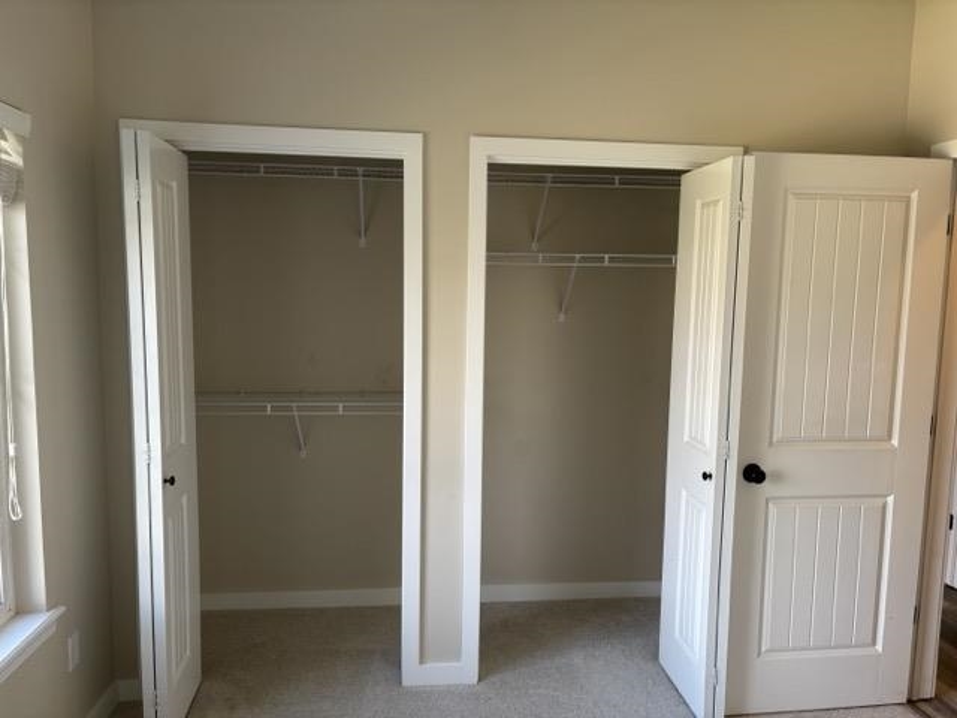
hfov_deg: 67.3
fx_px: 719
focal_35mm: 26
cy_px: 359
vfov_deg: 53.1
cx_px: 478
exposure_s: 1/121
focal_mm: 5.96
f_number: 1.6
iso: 100
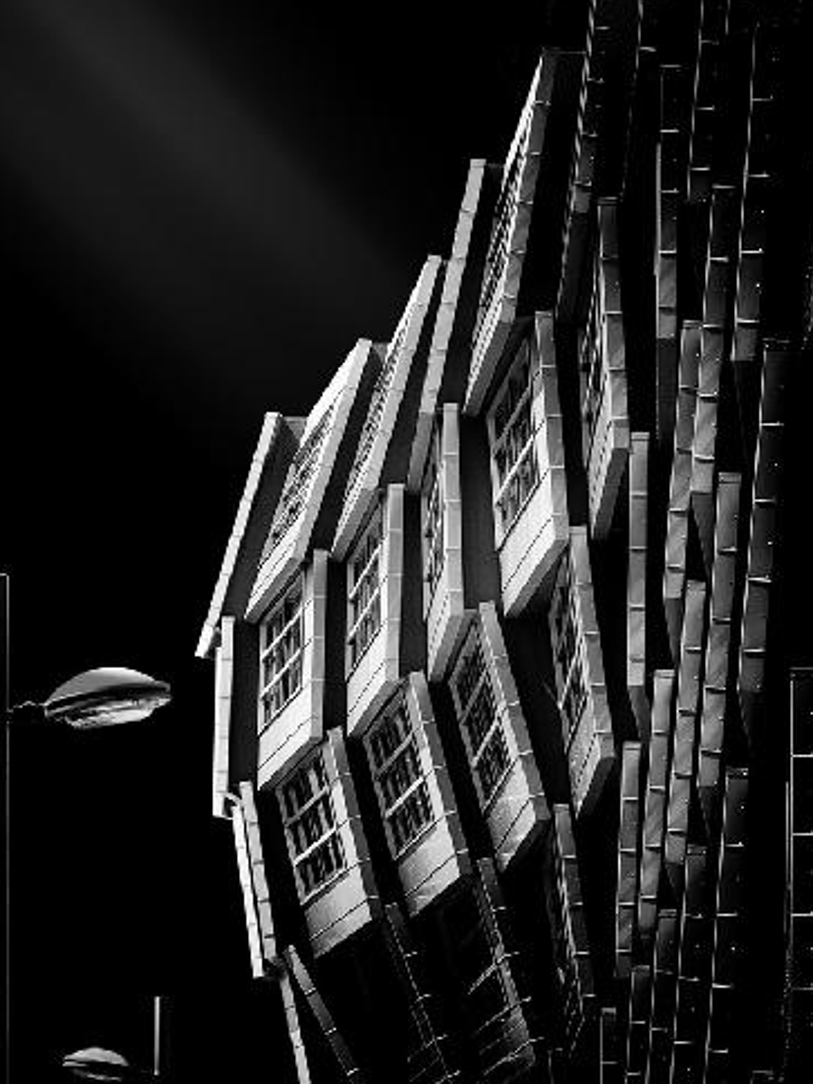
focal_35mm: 164
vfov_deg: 12.0
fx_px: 5136
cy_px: 553
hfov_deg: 9.1
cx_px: 406
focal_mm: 100
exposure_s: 1/200
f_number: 7.1
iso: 100
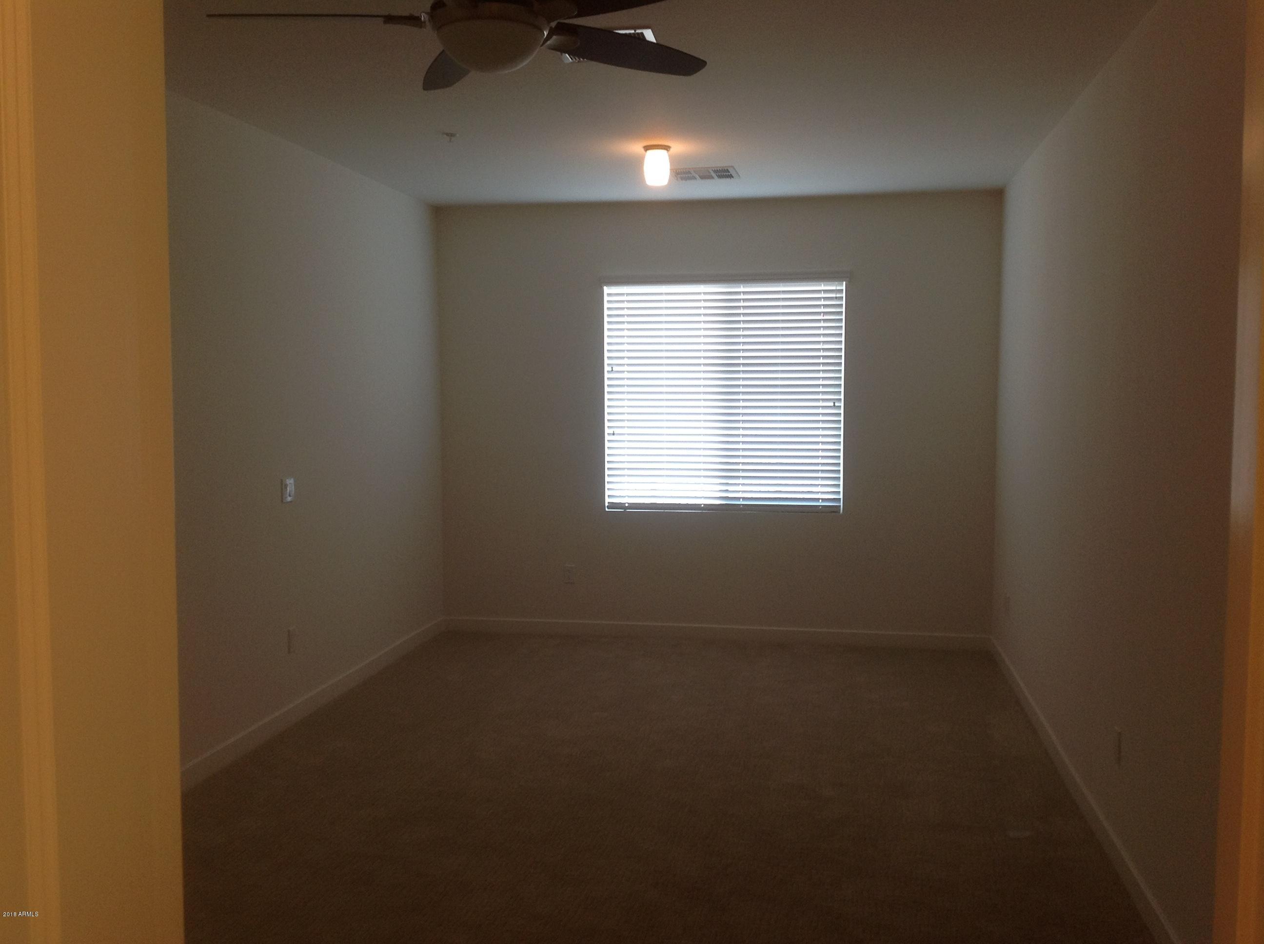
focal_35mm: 35
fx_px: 1276
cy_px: 472
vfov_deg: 40.6
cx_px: 632
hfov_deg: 52.7
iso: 64
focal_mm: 4.28
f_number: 2.4
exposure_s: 1/40
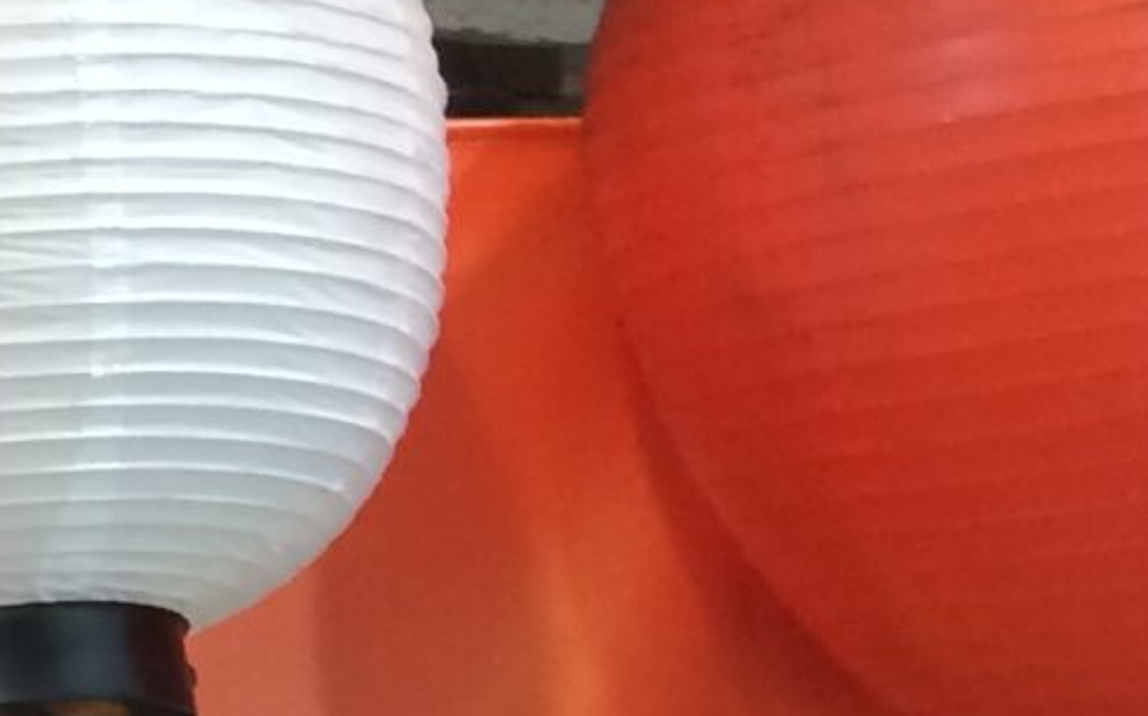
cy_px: -106
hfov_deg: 10.7
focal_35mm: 161
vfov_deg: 8.1
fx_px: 5034
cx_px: -1789
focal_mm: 4.15
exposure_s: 1/30
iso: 40
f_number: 2.2
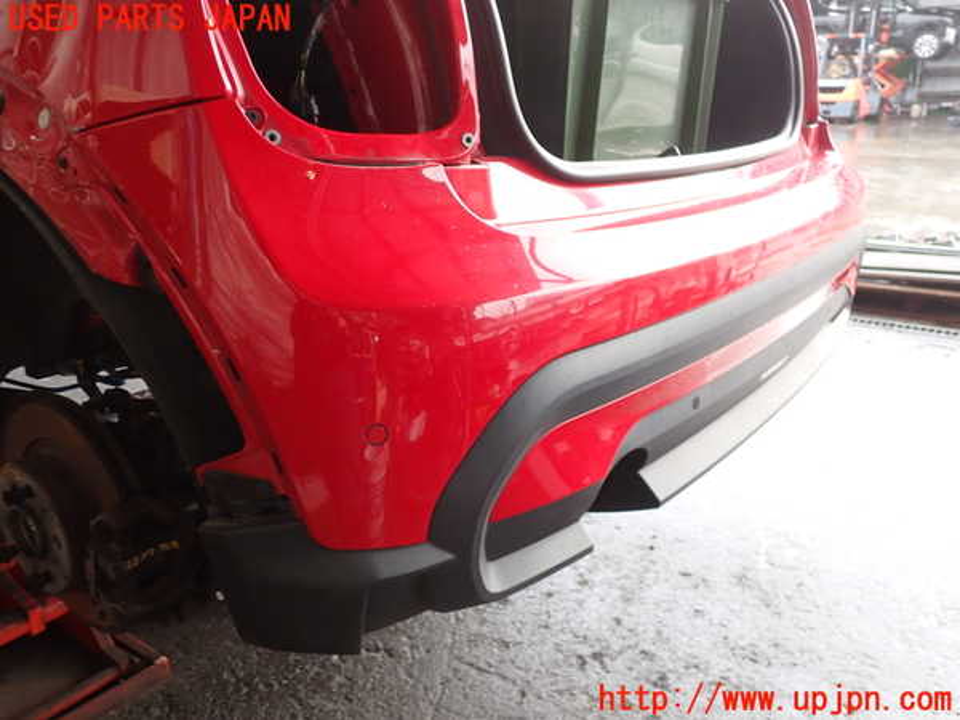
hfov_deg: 60.0
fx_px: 832
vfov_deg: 46.8
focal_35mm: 30
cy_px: 360
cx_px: 480
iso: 160
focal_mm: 5.4
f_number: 2.3
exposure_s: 1/60
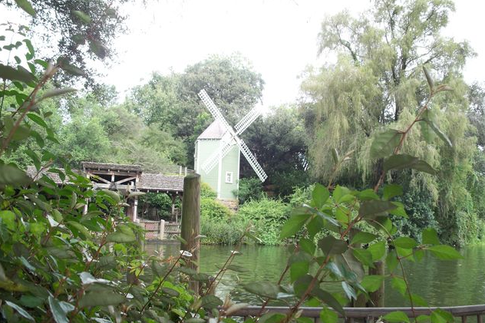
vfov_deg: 34.2
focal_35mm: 39
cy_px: 158
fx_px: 525
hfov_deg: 49.6
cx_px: 243
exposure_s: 1/100
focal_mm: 7.9
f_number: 3.4
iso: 64
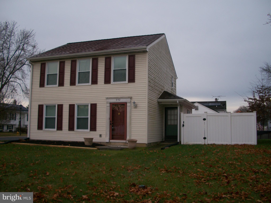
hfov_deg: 52.6
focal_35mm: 35
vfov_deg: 40.7
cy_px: 102
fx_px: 274
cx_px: 136
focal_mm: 6.3
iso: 80
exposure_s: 1/160
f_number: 3.1
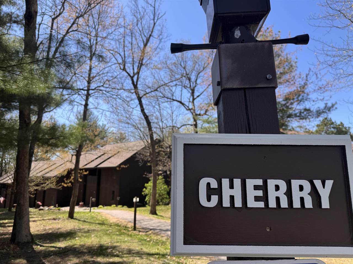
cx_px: 176
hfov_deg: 71.6
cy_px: 132
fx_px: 245
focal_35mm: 24
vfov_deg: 56.8
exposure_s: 1/2041
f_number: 1.78
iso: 80
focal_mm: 6.76
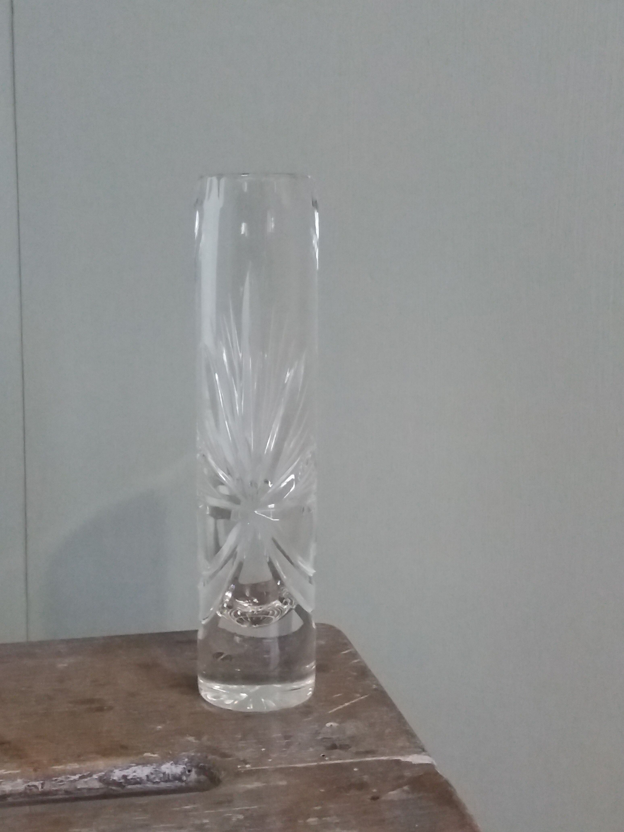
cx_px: 312
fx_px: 673
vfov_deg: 63.4
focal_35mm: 28
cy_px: 416
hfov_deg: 49.7
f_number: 1.9
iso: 400
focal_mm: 3.7
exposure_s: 1/17
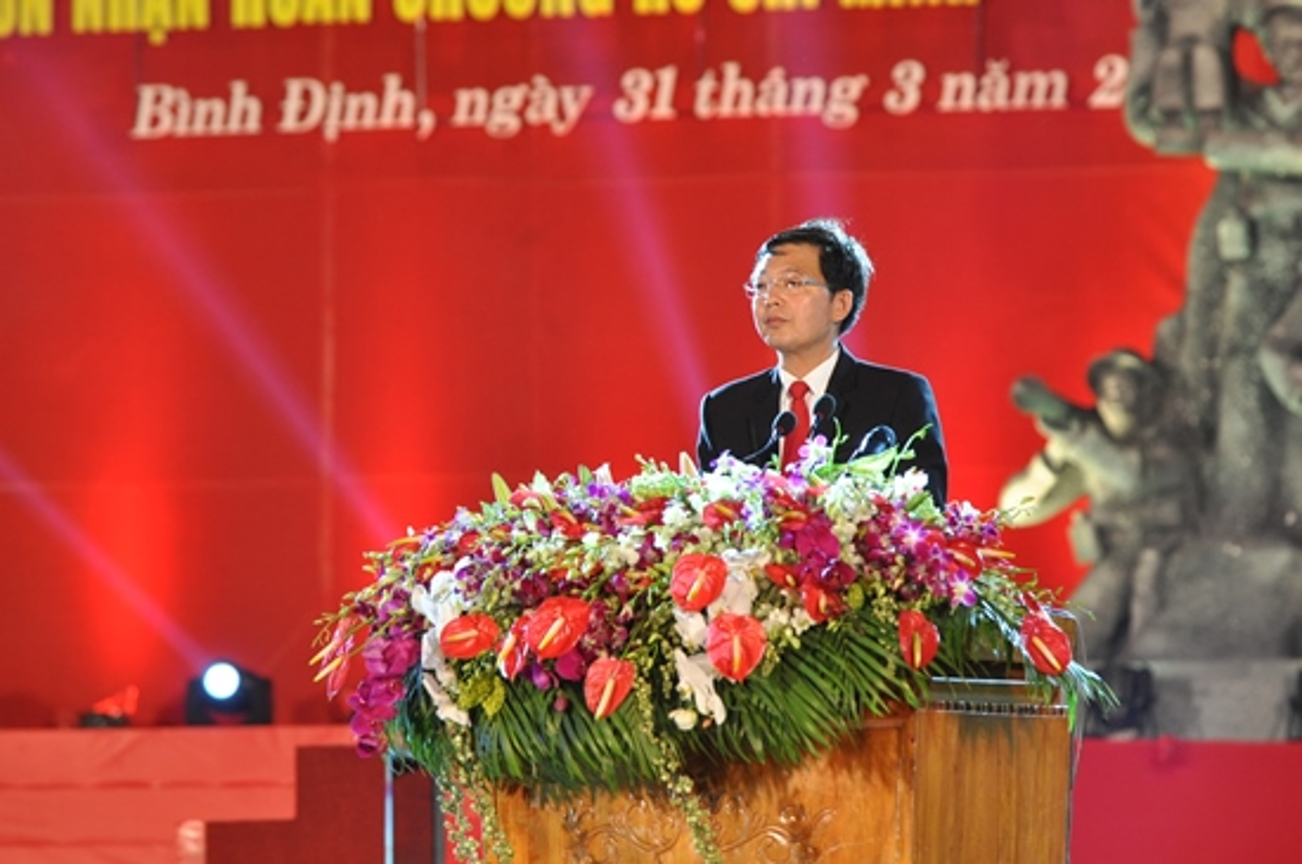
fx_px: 7042
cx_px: 651
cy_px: 432
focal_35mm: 195
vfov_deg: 7.0
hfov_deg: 10.6
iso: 800
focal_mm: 130
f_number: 3.5
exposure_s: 1/200
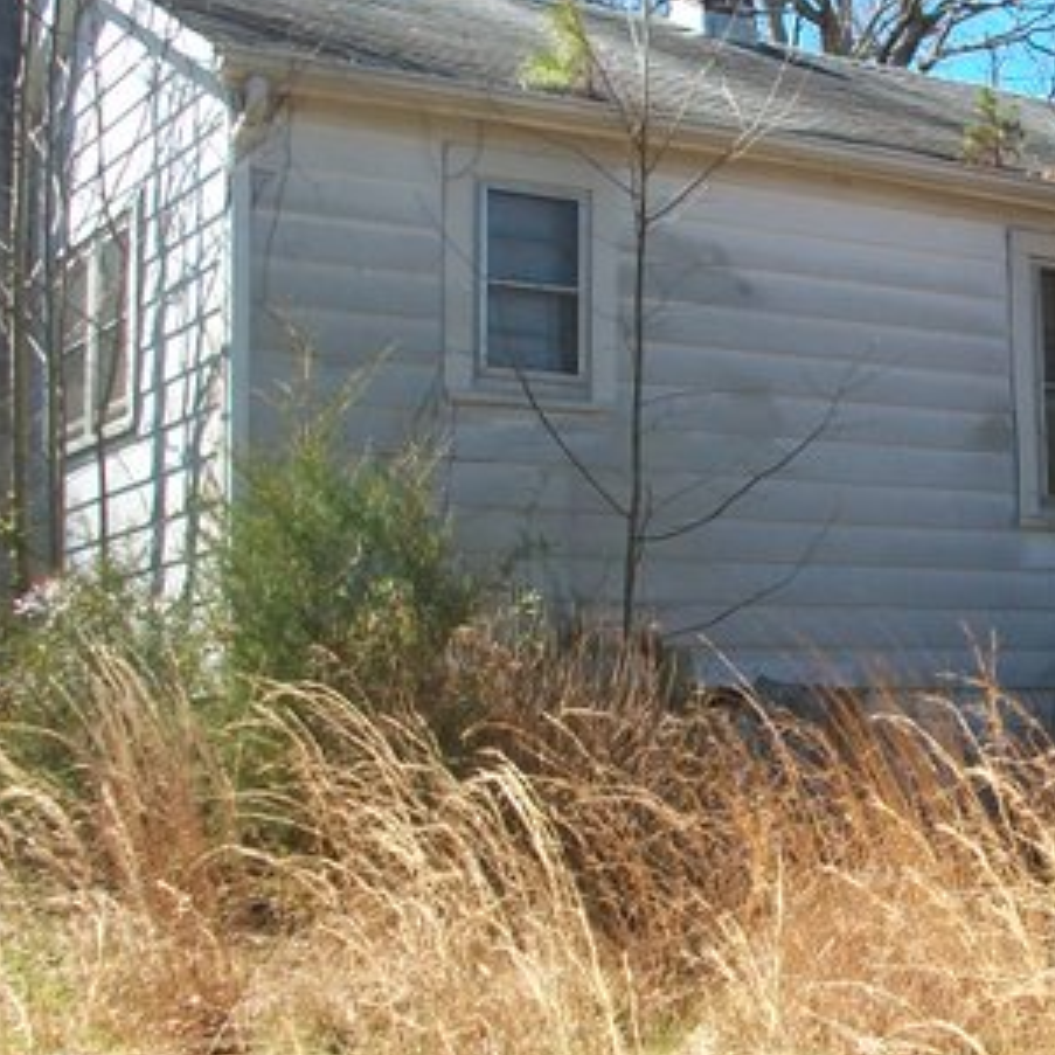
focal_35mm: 63
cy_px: 450
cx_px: 948
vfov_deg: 27.3
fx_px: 2172
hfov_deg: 26.4
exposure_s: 1/500
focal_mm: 5.7
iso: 80
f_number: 2.8
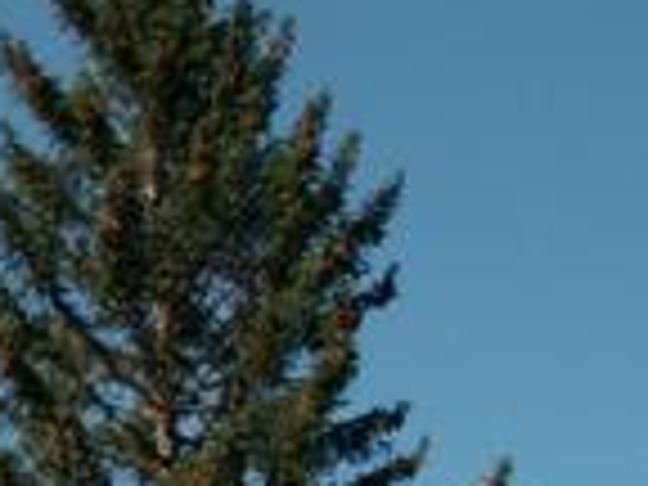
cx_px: -778
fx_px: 2920
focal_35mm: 156
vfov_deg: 9.2
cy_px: 760
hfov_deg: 11.1
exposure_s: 1/200
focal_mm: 5.86
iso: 50
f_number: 6.3
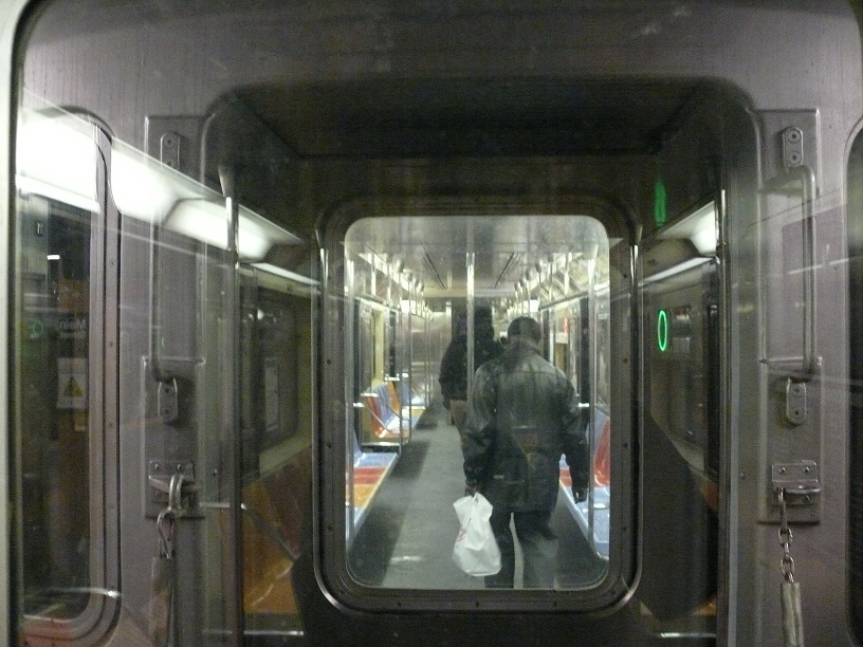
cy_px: 324
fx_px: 873
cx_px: 432
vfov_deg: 40.7
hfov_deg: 52.6
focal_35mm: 35
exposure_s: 1/25
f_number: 2.8
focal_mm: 7.4
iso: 800
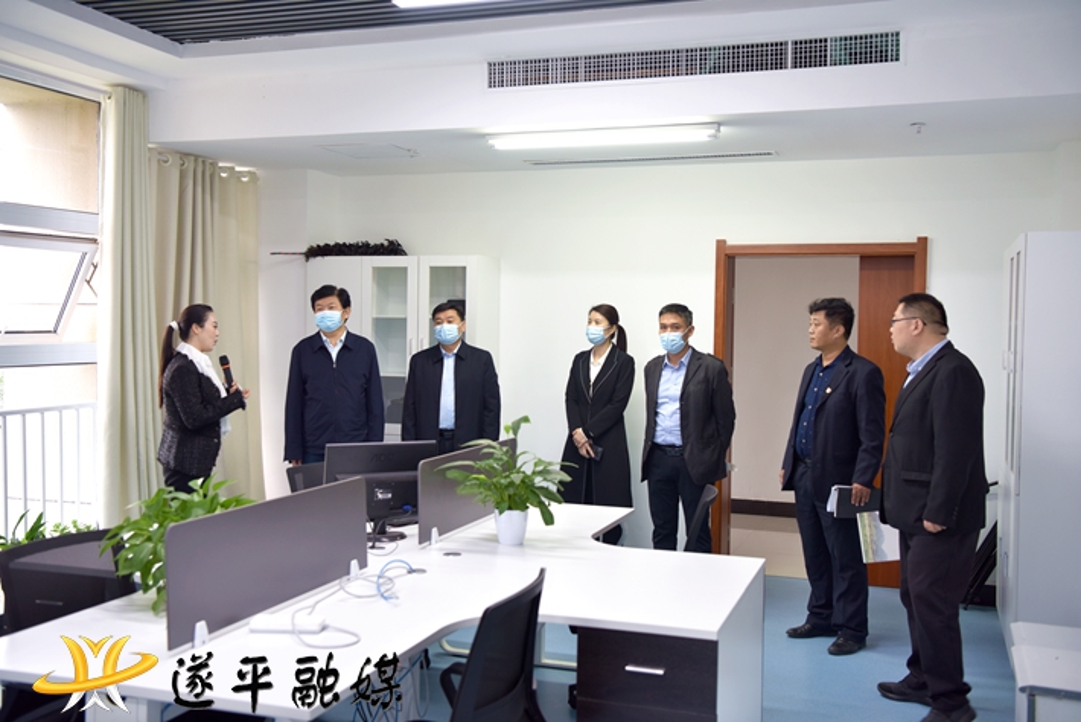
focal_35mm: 38
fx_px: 1141
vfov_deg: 35.1
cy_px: 361
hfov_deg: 50.7
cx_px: 540
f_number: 3.5
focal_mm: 38
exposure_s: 1/50
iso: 500
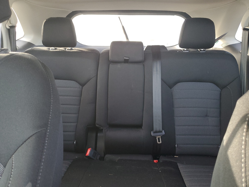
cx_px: 124
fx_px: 187
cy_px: 94
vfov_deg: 53.1
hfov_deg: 67.3
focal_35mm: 26
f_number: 1.5
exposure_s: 1/60.2
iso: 148
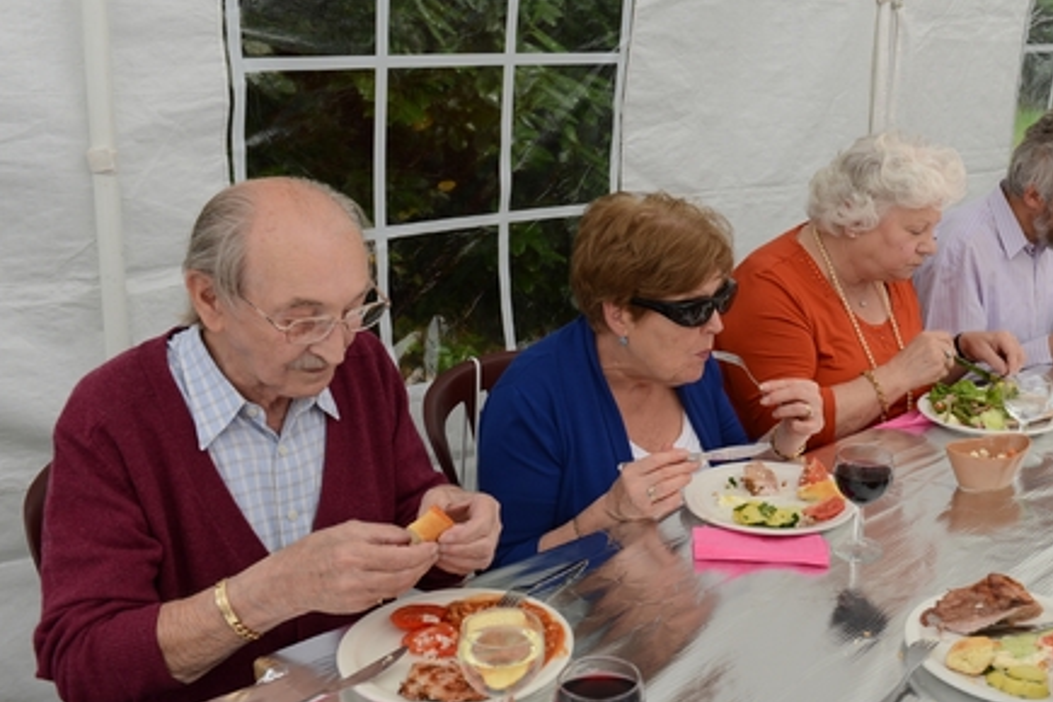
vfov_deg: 33.4
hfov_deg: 47.6
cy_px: 327
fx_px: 1170
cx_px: 709
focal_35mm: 40
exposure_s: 1/125
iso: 200
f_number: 5.6
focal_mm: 29
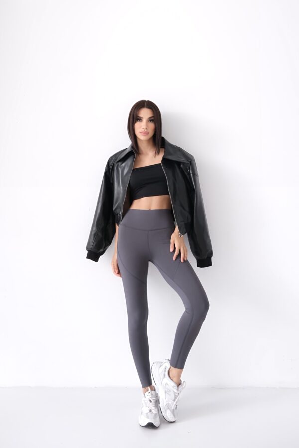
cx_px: 150
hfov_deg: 45.0
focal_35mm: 29
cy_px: 224
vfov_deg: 63.7
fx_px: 361
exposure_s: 1/60
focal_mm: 19.2
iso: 2500
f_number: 5.6
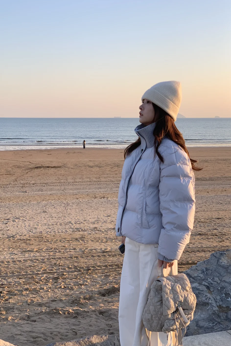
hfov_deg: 24.6
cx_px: 113
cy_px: 174
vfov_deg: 36.2
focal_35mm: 55
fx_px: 529
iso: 16
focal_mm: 6
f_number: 2.4
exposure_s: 1/353
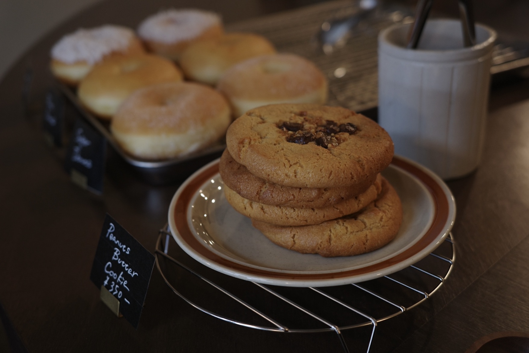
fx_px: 588
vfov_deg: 33.4
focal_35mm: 40
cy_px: 176
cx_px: 264
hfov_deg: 48.5
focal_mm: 26
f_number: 2.8
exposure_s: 1/13
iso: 100
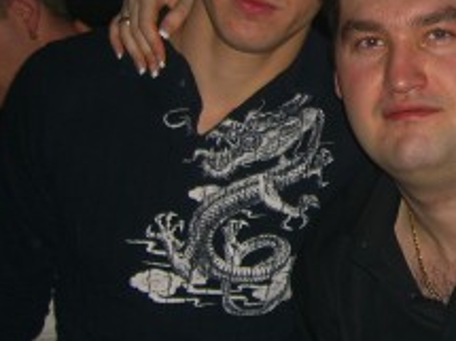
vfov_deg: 13.9
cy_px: 97
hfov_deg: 18.0
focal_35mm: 106
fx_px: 1396
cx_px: 481
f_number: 2.8
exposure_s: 1/60
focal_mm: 7.9
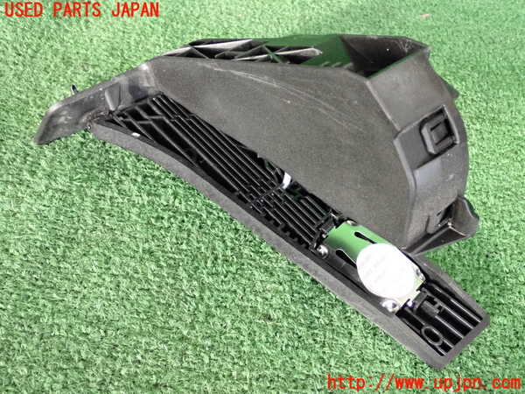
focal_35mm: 47
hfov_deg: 40.4
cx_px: 262
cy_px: 197
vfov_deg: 30.9
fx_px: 713
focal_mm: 8.4
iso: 2500
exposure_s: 1/125
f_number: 3.1
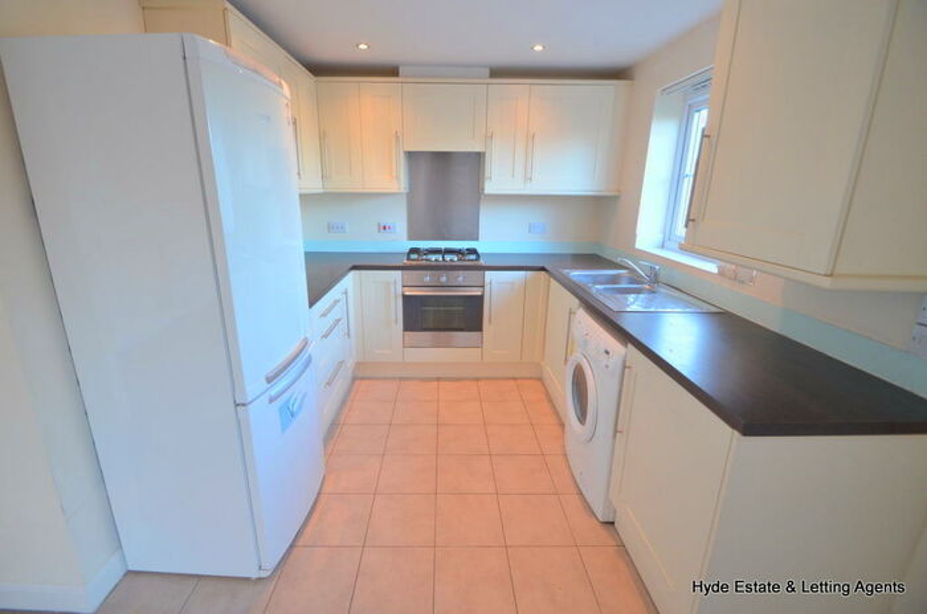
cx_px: 464
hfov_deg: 100.5
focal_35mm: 15
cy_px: 307
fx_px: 386
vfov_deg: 77.1
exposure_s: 1/60
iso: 800
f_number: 4
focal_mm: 10
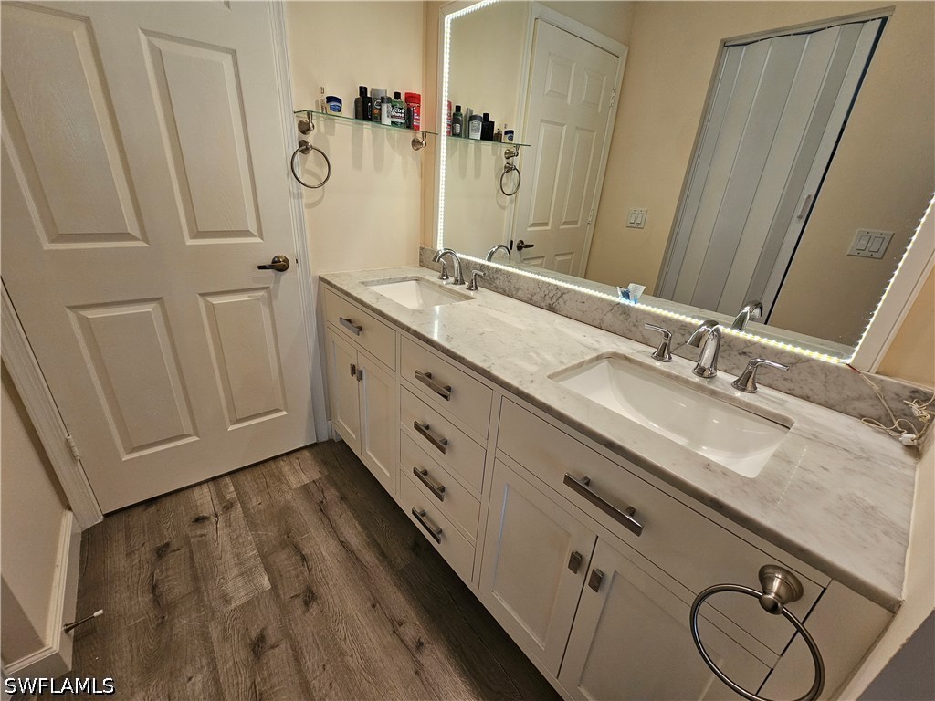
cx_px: 468
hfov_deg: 106.2
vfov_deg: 89.9
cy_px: 350
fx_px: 351
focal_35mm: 13
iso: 160
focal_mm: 2.2
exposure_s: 1/60
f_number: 2.2
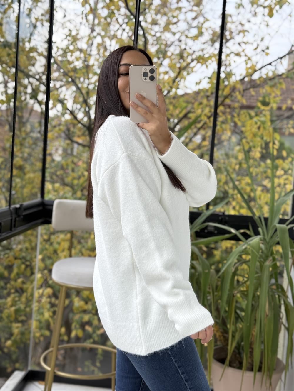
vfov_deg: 39.7
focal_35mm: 48
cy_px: 196
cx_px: 147
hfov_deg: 30.3
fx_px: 543
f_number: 1.78
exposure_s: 1/256
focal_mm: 6.76
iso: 80
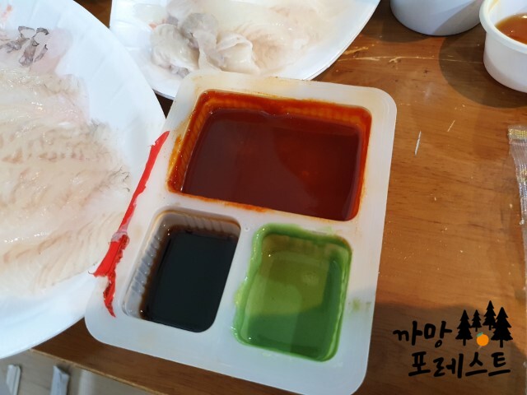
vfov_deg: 53.1
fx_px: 396
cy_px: 198
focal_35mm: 26
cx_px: 264
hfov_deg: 67.3
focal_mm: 4.32
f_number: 1.5
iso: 640
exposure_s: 1/60
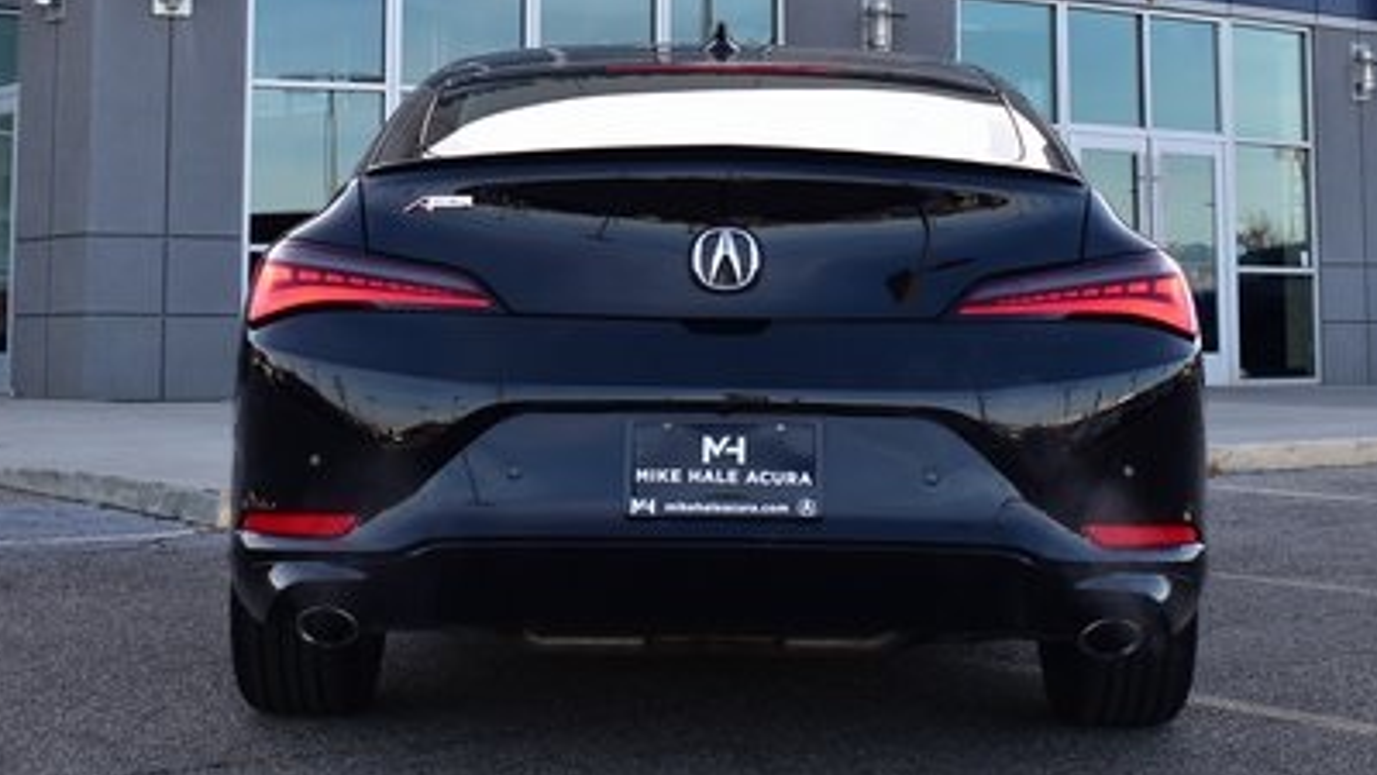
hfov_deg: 33.4
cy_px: 59
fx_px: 2294
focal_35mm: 63
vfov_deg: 18.8
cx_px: 716
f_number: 5.6
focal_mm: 25
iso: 100
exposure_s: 1/125
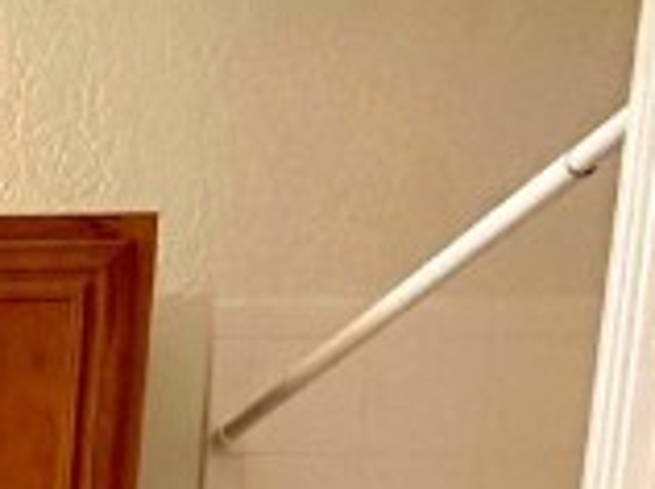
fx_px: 1719
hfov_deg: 17.5
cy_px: 1040
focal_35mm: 91
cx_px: -518
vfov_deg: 13.4
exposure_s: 1/60
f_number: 2.2
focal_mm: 2.22
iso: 160
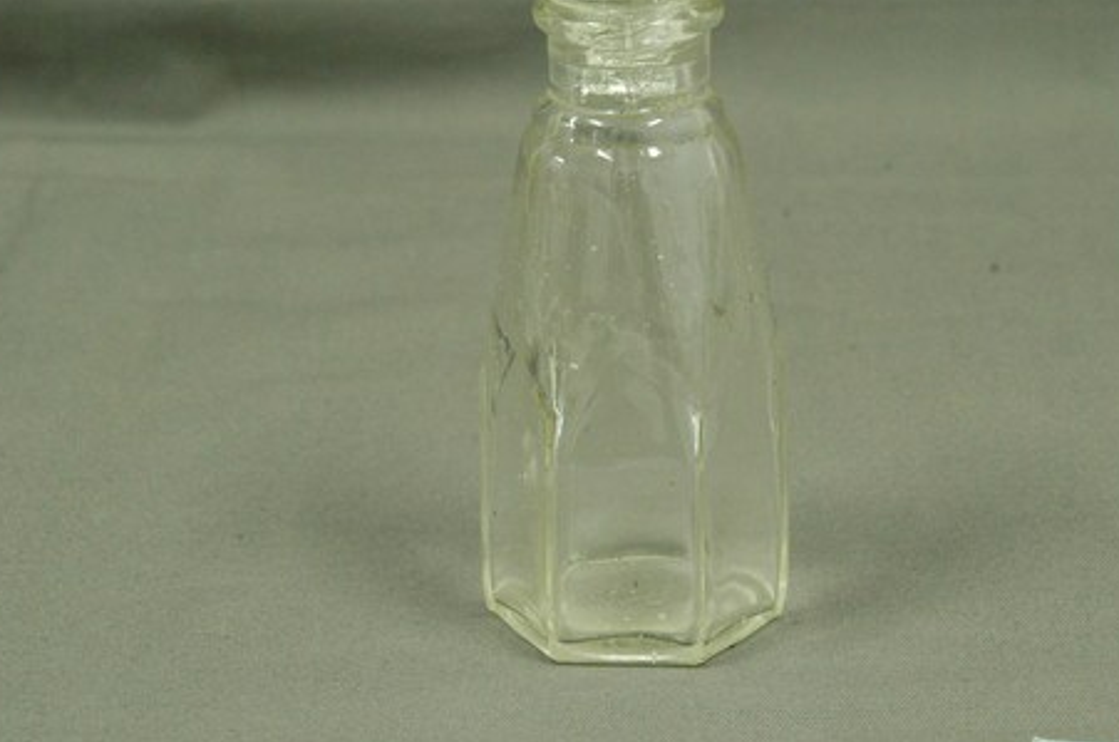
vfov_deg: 9.2
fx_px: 4623
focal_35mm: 149
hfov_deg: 13.8
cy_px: 364
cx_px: 598
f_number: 9
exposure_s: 1/8
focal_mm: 70
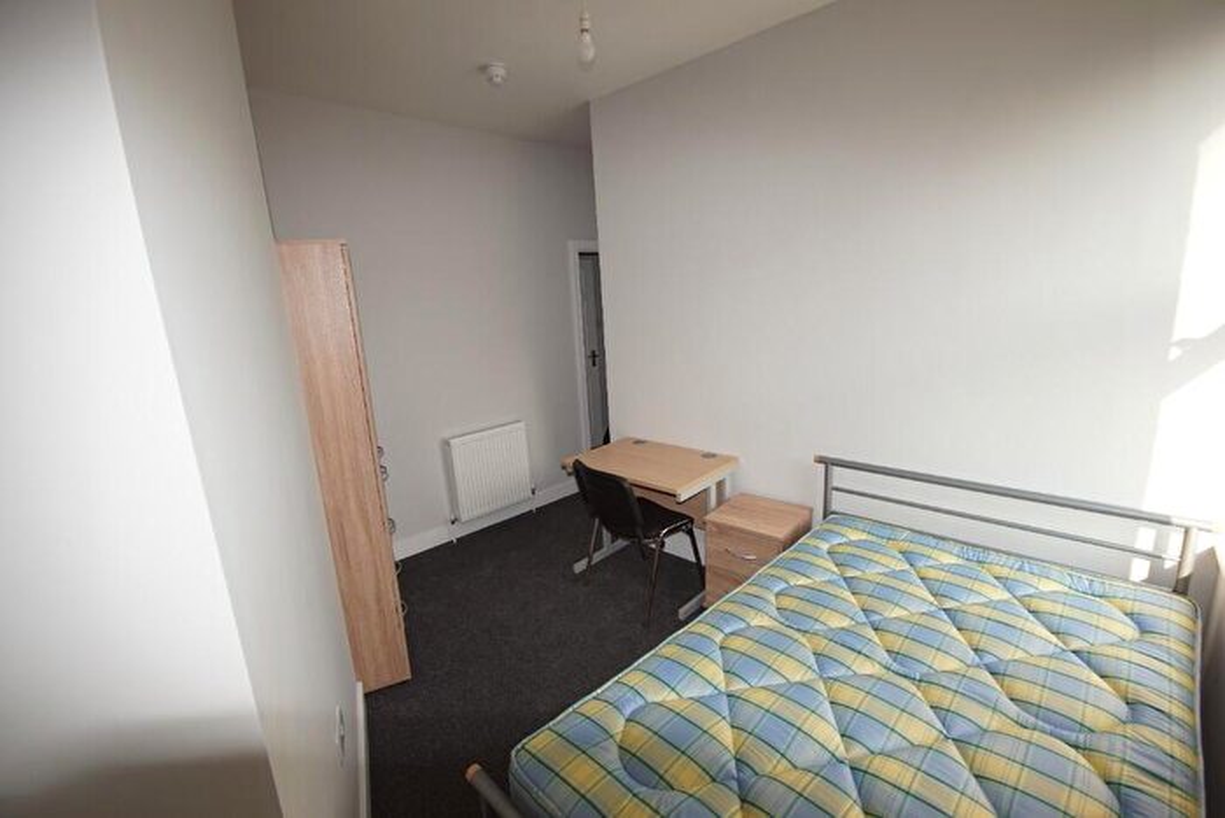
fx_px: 510
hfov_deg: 100.4
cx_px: 612
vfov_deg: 77.4
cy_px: 409
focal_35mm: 15
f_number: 4
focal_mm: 10
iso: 100
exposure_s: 1/60
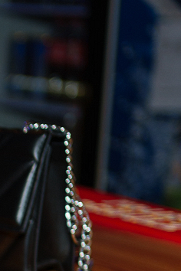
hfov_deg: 6.8
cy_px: 351
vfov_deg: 10.6
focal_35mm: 190
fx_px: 1433
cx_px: -272
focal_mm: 35
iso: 200
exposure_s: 1/30
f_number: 1.8
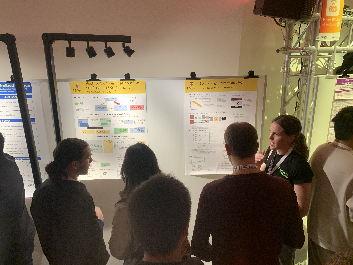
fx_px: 265
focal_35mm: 26
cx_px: 176
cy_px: 132
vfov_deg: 53.1
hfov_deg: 67.3
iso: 125
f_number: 1.8
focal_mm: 4.25
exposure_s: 1/59
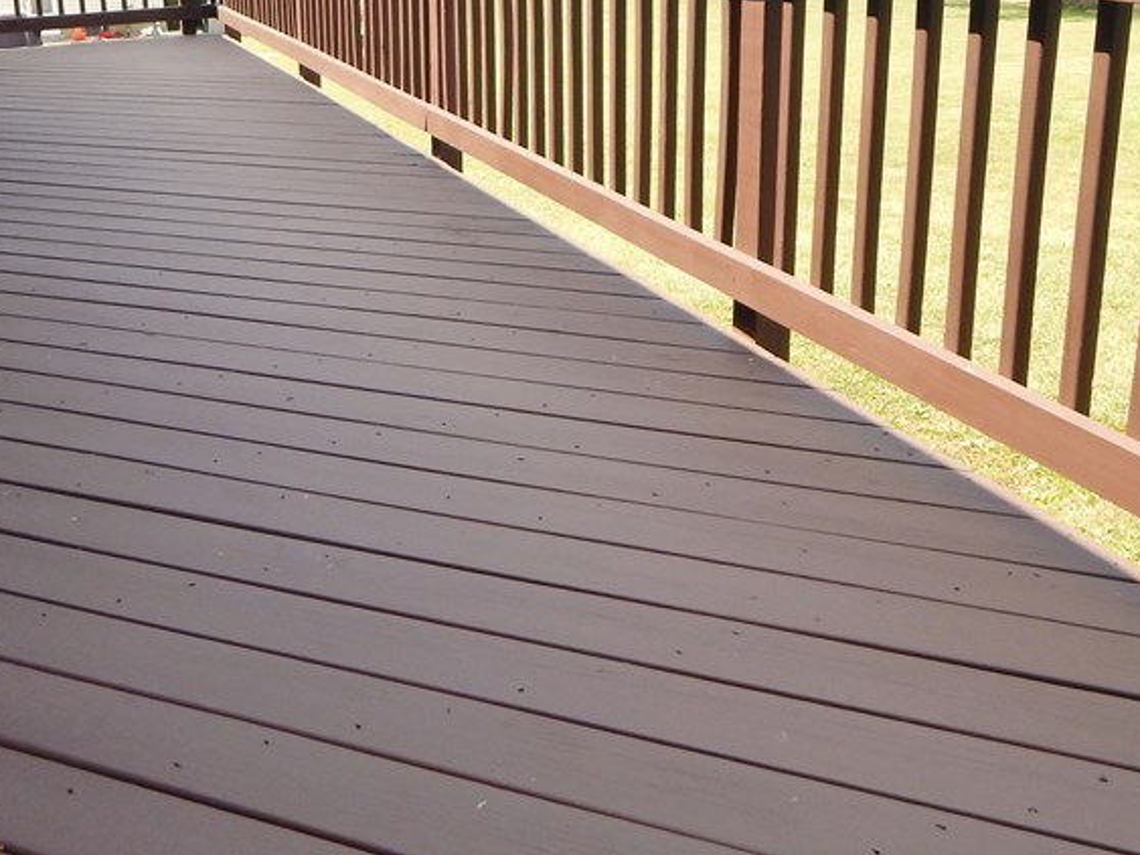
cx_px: 407
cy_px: 223
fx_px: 1317
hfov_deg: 46.3
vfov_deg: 35.2
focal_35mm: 40
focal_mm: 4
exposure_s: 1/500
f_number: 3
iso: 125
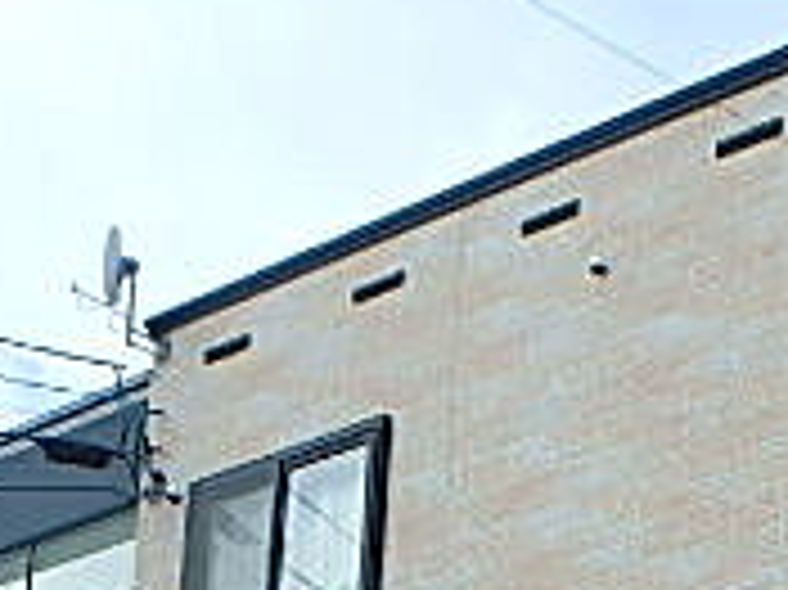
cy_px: 1013
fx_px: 1752
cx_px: 905
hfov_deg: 23.5
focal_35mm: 77
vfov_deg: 16.5
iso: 125
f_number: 3.5
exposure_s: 1/640
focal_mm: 3.7
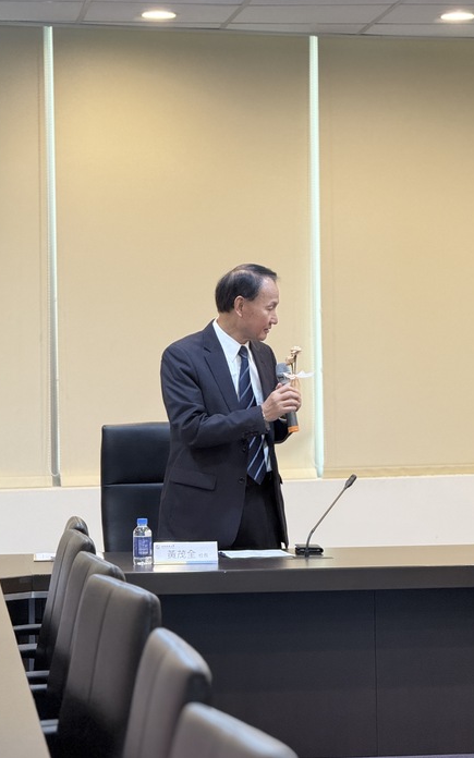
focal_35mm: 128
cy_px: 378
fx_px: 2646
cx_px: 270
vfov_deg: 16.3
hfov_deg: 10.2
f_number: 2.8
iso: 400
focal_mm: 15.66
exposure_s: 1/60
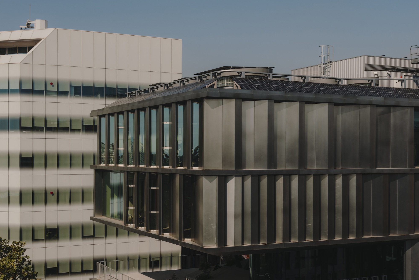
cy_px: 177
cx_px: 210
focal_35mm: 56
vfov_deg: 24.1
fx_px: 652
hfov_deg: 35.6
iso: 500
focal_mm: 50.8
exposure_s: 1/900
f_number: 11
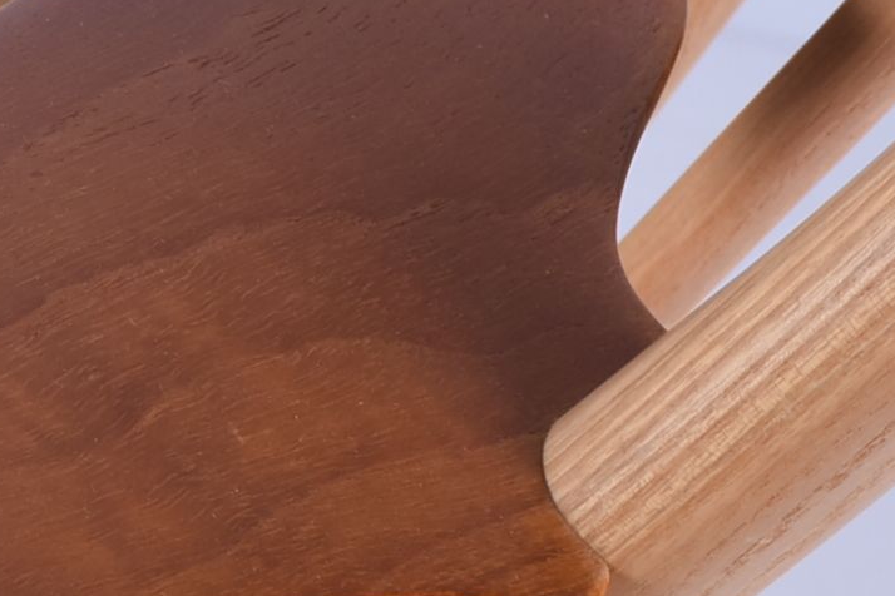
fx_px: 9695
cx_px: -709
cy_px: 498
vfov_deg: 3.5
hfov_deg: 5.2
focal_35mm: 390
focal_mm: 62
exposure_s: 1/125
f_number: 11
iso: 200
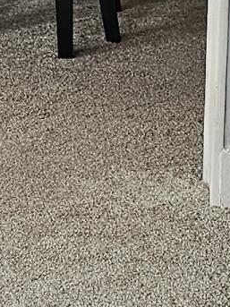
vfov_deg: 9.2
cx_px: 50
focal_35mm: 201
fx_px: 1782
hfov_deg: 7.4
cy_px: -319
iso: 125
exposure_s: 1/120
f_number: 1.7
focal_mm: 6.3
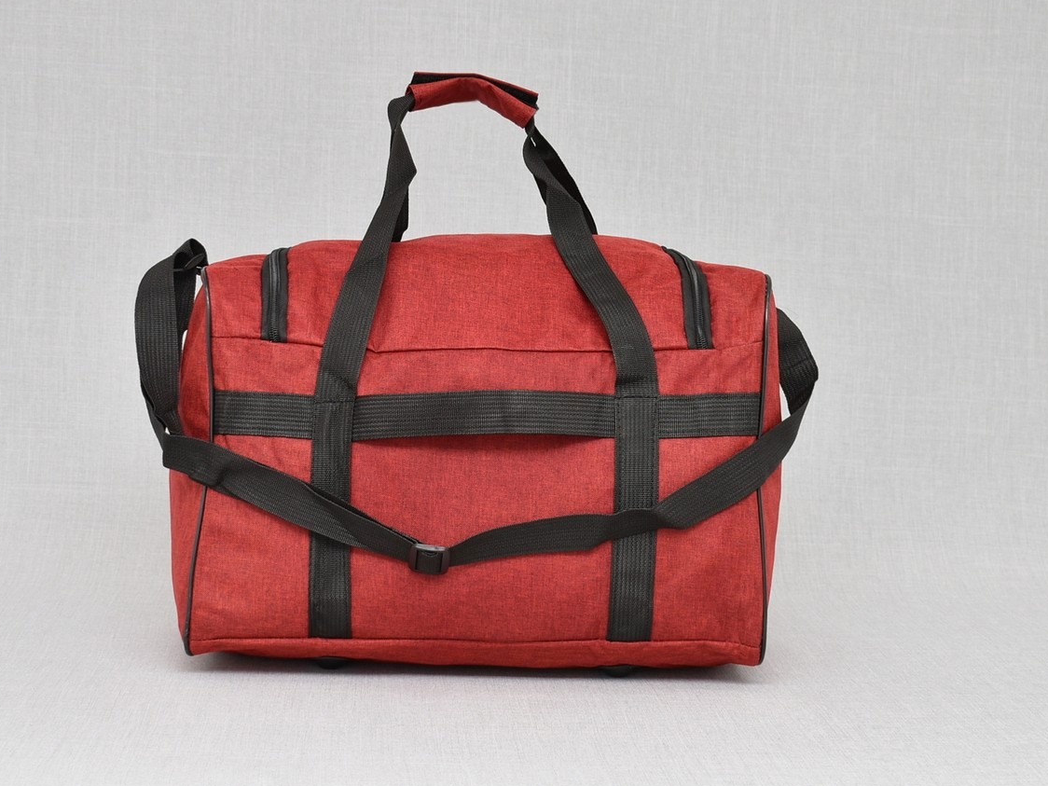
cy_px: 392
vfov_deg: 25.4
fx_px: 1742
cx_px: 463
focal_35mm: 58
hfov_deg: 33.4
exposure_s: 1/60
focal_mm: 35
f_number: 5.6
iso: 100
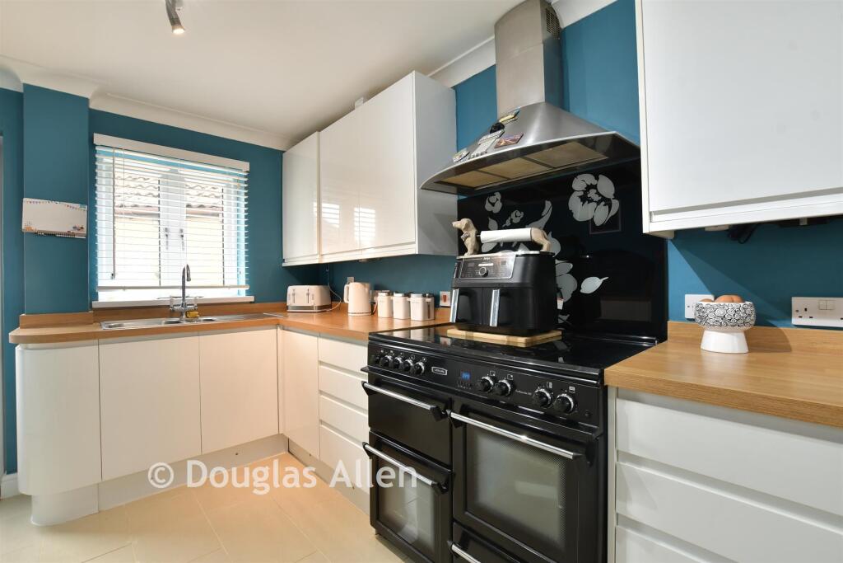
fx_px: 351
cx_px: 422
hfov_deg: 100.4
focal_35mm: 15
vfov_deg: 77.3
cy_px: 282
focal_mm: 10
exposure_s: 1/4
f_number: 8
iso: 200
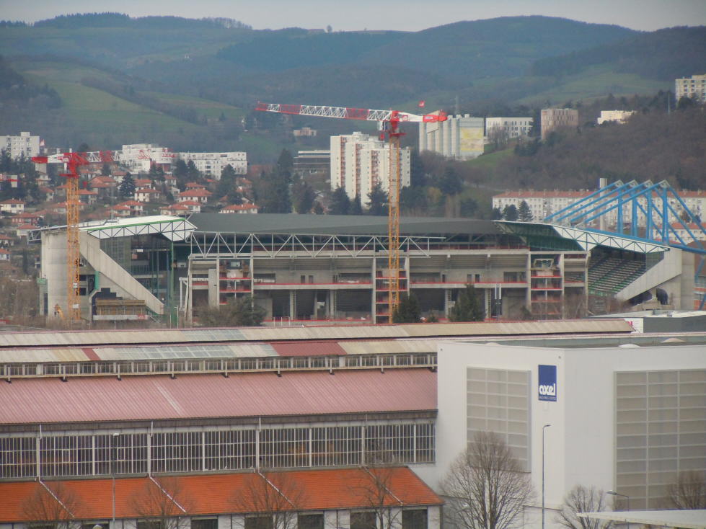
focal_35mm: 229
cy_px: 264
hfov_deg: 8.6
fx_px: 4670
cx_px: 353
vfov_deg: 6.5
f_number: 4.8
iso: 400
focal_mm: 41.2
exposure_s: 1/160
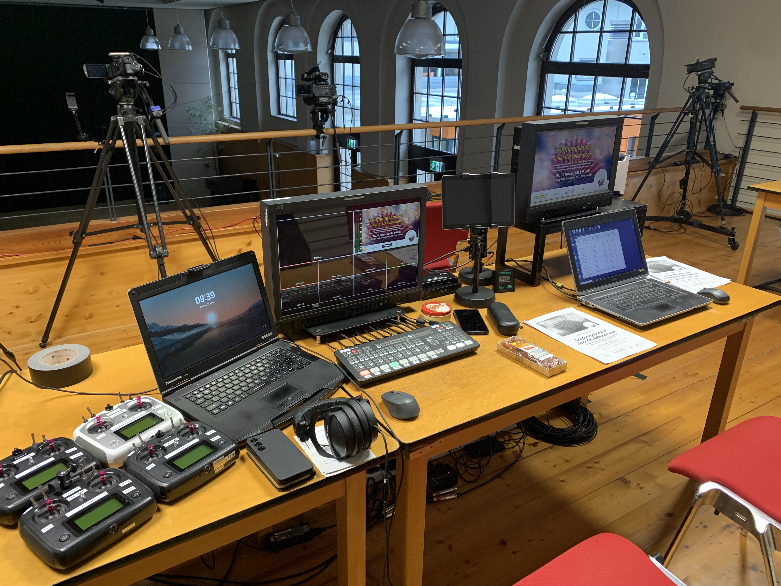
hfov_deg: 67.3
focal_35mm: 26
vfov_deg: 53.1
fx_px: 587
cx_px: 390
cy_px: 293
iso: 200
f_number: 1.8
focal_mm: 4.25
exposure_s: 1/50
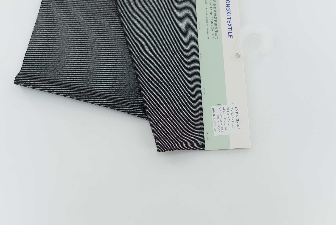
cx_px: 168
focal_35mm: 50
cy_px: 112
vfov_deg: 27.0
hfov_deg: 39.6
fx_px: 467
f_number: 4
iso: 100
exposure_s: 1/160
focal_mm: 50
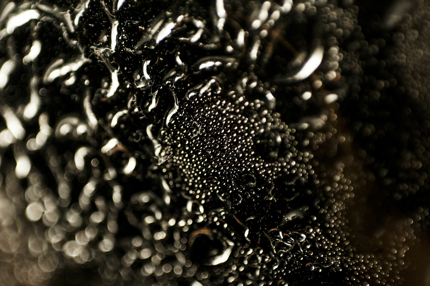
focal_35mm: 35
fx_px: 418
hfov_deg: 54.5
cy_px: 143
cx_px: 215
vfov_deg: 37.8
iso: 800
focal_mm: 35
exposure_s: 1/250
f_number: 4
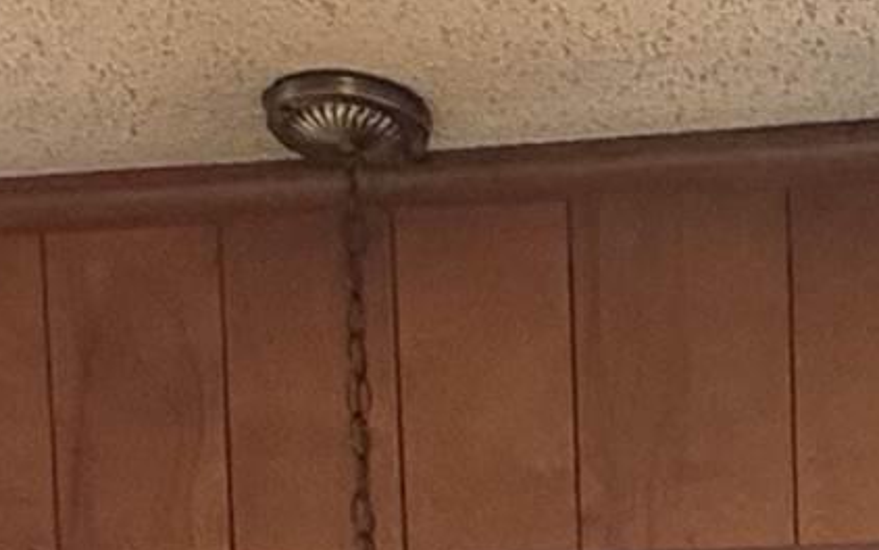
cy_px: 1727
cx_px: 1066
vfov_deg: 9.3
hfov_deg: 18.3
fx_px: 2588
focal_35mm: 108
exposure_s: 1/99
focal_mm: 2.22
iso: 250
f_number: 2.2
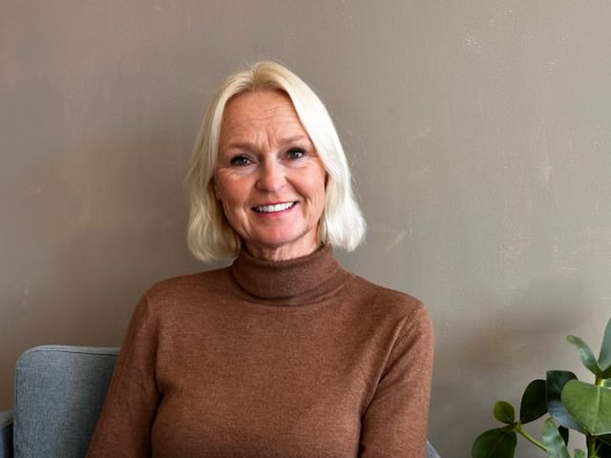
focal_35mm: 48
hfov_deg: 39.7
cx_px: 306
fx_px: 847
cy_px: 229
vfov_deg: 30.3
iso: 100
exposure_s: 1/59
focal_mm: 6.86
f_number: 1.78
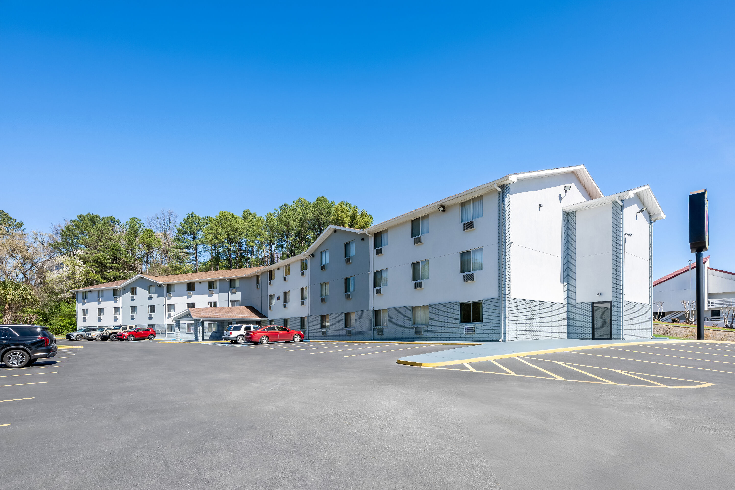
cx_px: 368
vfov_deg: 72.1
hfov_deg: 95.0
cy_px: 245
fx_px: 337
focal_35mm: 16
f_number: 8
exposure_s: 1/50
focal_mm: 16.5
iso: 80
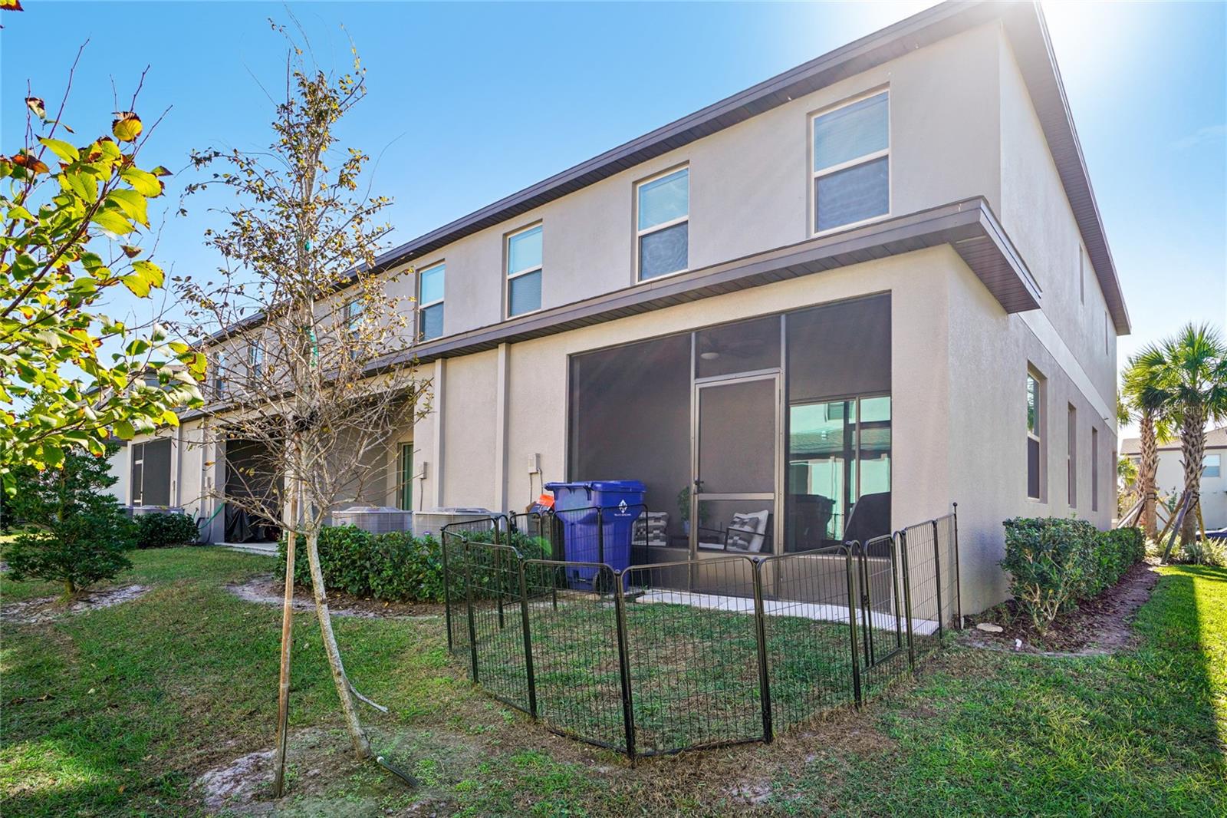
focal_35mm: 18
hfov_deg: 90.0
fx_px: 613
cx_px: 614
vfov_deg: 67.4
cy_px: 409
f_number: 8
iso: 100
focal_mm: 12
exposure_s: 1/60
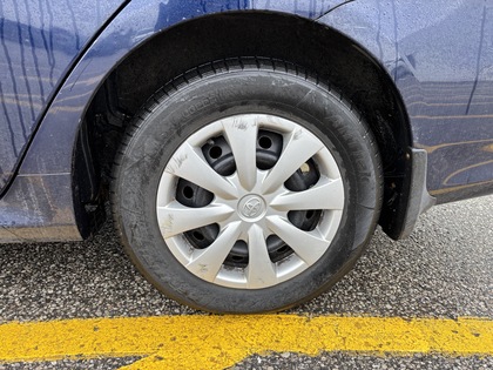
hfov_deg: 67.3
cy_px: 185
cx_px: 246
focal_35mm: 26
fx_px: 370
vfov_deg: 53.1
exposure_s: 1/121
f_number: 1.6
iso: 64
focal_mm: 5.96
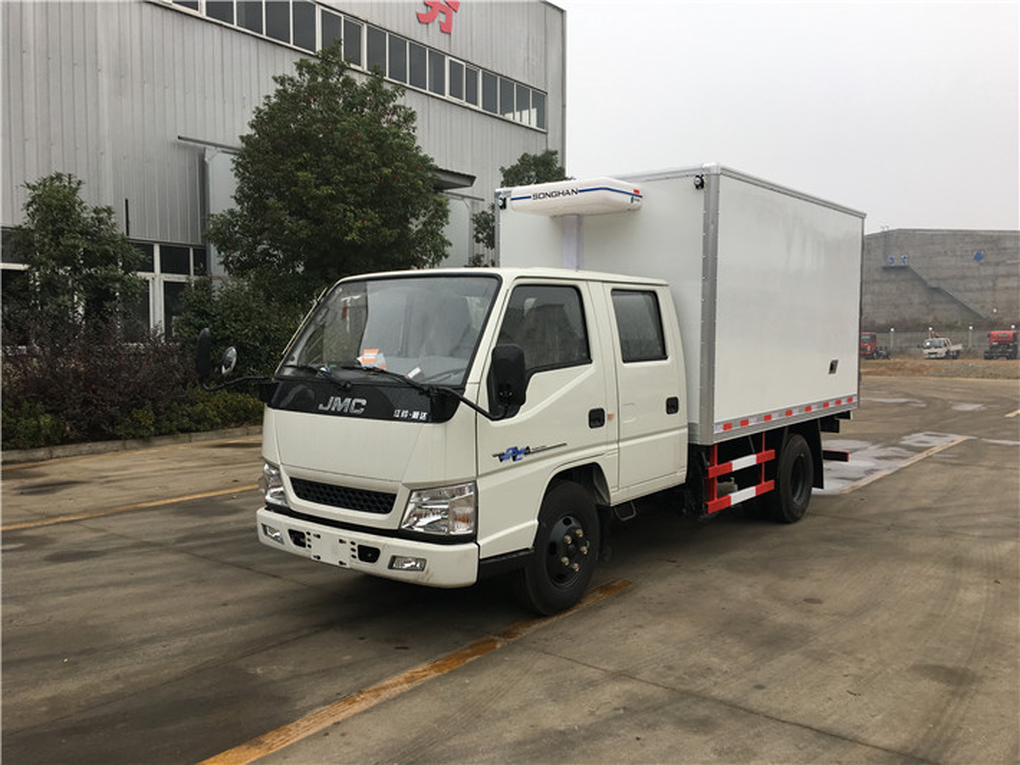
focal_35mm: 29
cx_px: 510
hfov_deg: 61.7
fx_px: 854
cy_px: 382
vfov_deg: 48.2
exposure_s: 1/163
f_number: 2.2
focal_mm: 4.15
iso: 25
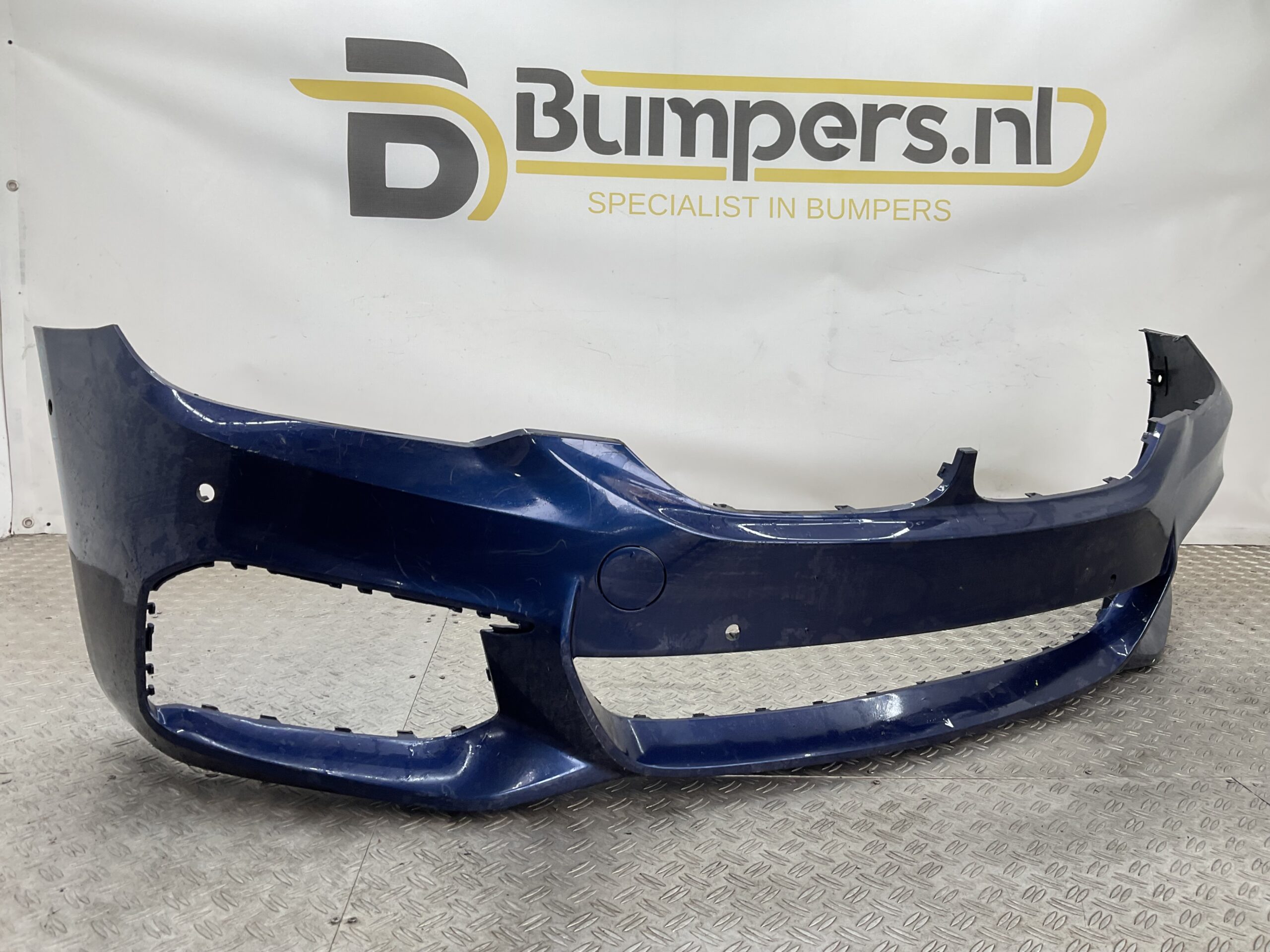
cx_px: 635
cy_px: 476
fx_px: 1064
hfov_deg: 61.7
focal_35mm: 29
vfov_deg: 48.2
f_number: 1.8
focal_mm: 3
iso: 16
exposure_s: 1/103
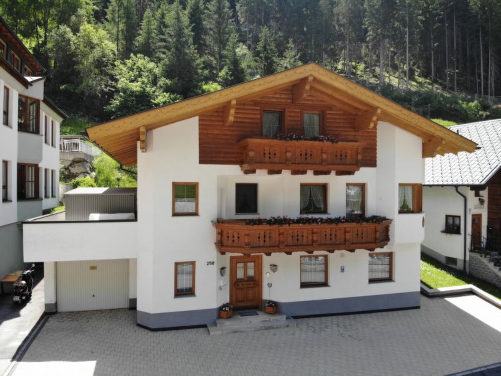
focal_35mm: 24
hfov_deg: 71.6
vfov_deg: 56.8
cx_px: 250
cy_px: 188
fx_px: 347
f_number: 2.8
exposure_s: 1/320
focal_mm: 4.5
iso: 111
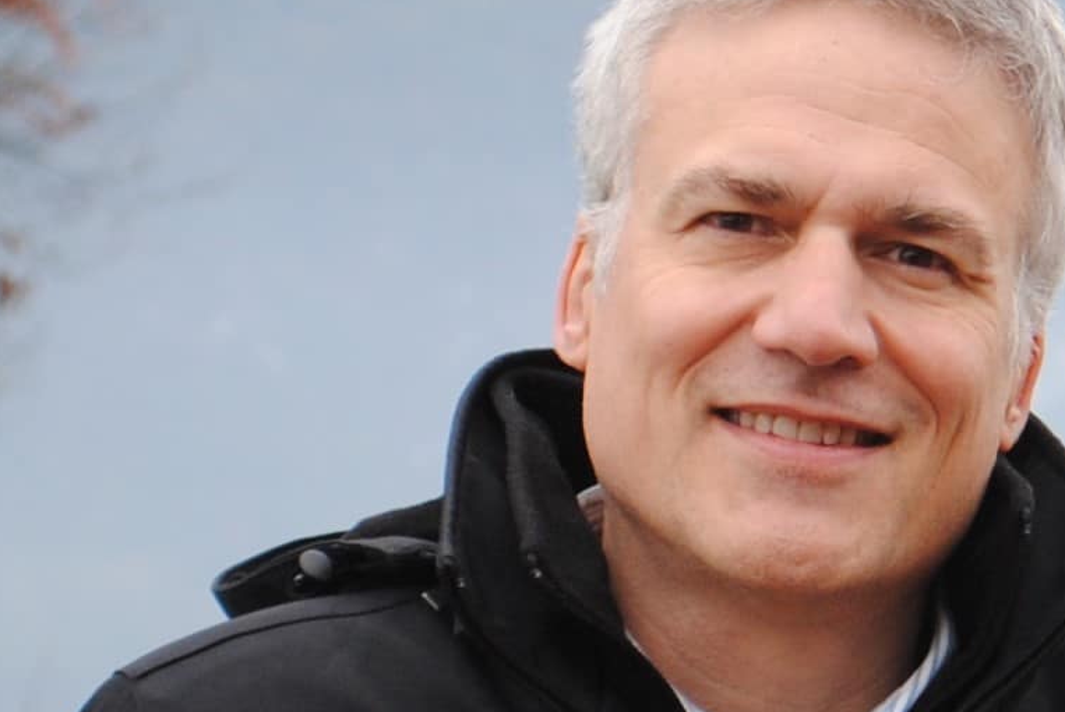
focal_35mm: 124
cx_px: 768
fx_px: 3664
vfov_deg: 11.1
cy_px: 341
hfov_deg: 16.5
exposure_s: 1/80
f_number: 5.6
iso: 200
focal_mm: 55
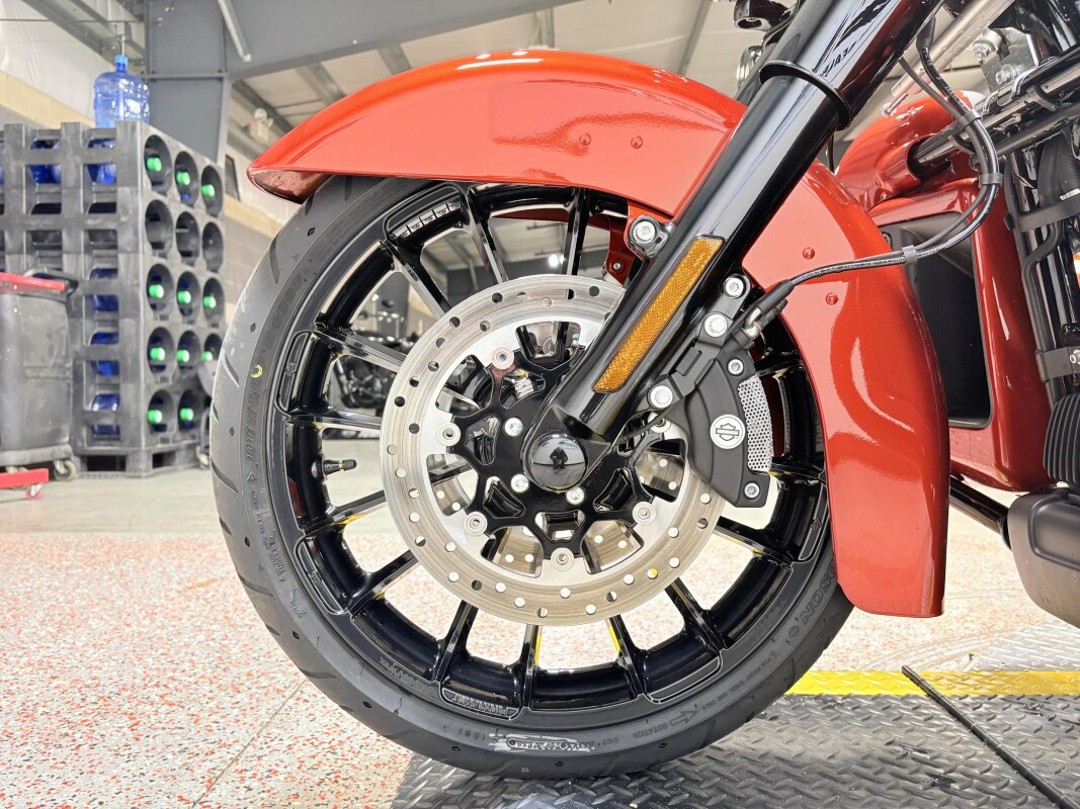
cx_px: 540
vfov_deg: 53.1
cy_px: 404
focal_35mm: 26
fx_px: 811
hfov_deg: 67.3
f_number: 1.6
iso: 125
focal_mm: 5.96
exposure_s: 1/60
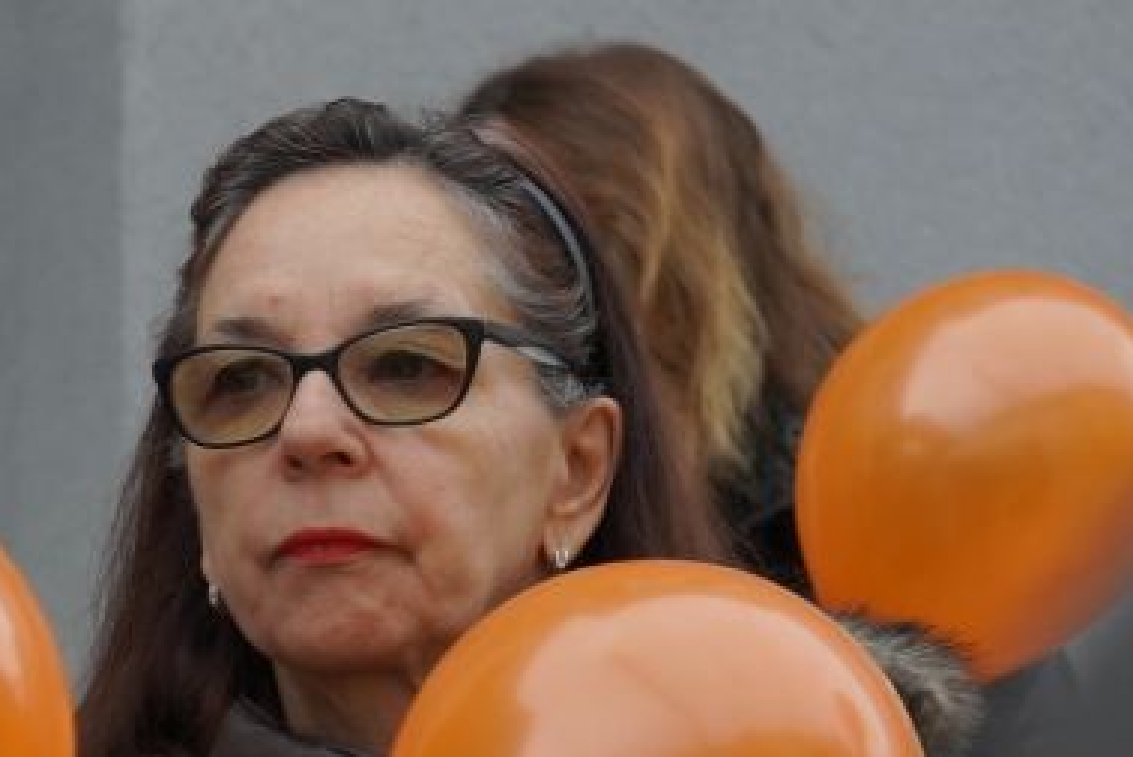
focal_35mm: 231
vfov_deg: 5.9
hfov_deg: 8.7
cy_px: 1122
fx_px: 7264
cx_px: -564
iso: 500
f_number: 4
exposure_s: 1/200
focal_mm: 39.3
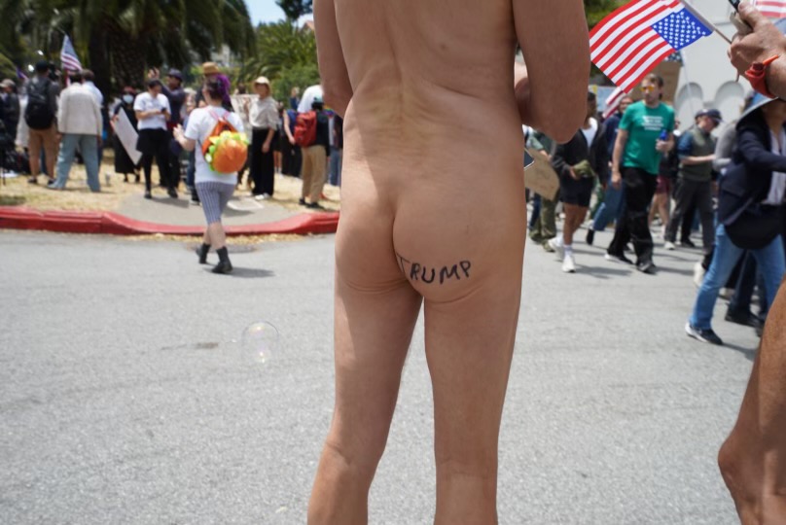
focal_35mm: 35
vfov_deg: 37.9
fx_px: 765
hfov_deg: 54.4
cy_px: 262
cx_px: 393
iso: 100
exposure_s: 1/200
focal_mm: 35
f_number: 7.1
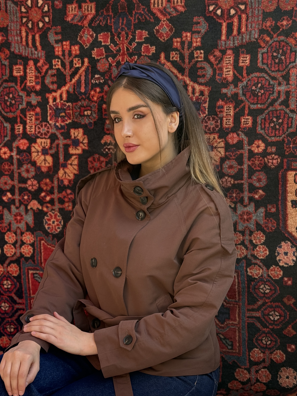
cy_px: 249
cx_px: 141
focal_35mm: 61
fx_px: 698
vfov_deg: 31.5
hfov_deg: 24.0
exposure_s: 1/282
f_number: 1.78
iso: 64
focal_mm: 6.76
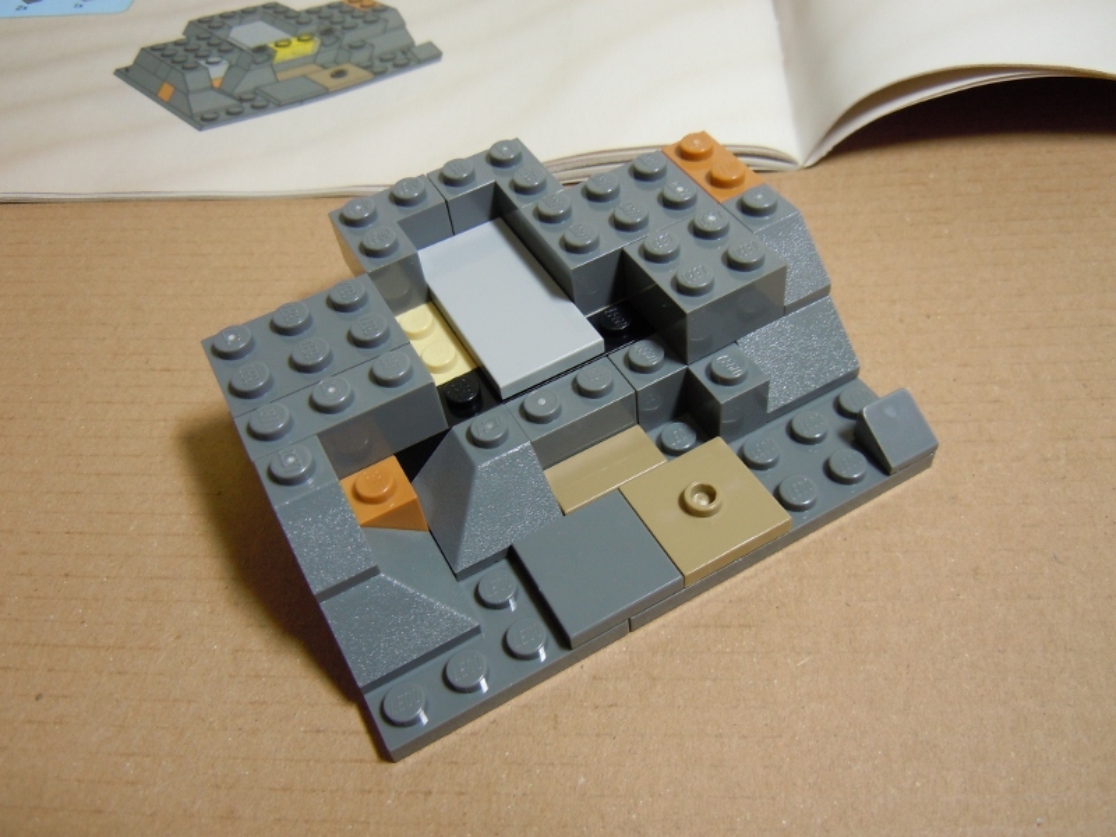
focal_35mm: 30
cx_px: 558
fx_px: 967
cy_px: 418
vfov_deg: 46.8
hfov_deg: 60.0
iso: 200
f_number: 3.5
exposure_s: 1/15
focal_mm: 5.4
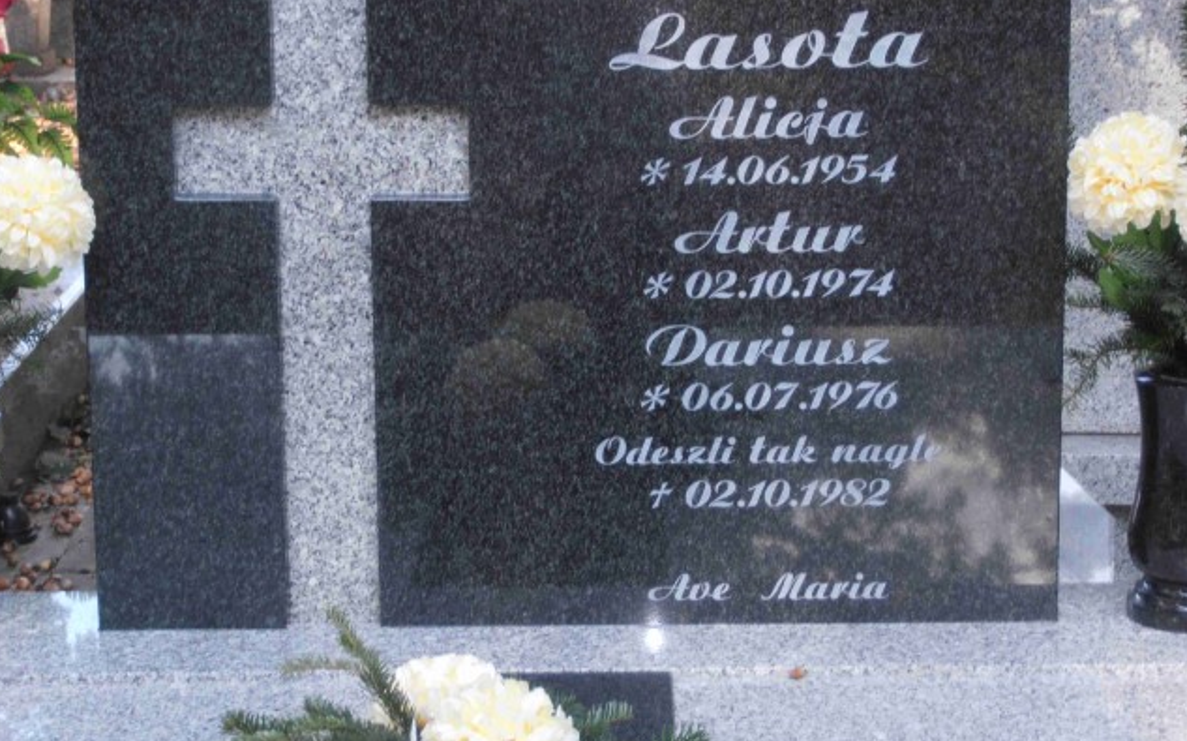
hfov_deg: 17.5
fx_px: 3848
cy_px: 328
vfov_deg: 11.0
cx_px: 591
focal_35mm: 119
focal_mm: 19.64
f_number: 5.5
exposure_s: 1/80
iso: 125
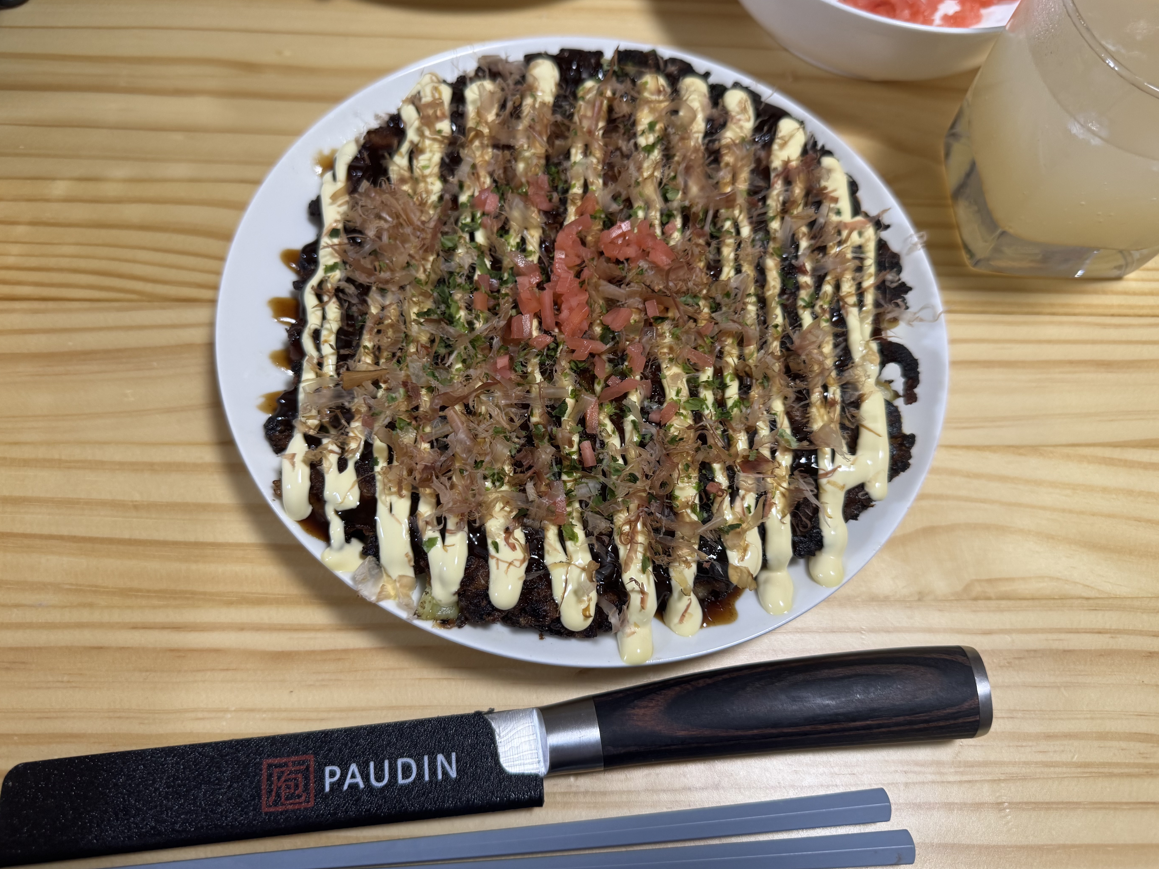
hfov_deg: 69.4
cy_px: 430
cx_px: 567
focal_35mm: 25
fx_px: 837
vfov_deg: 54.9
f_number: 1.78
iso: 200
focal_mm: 6.76
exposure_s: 1/50
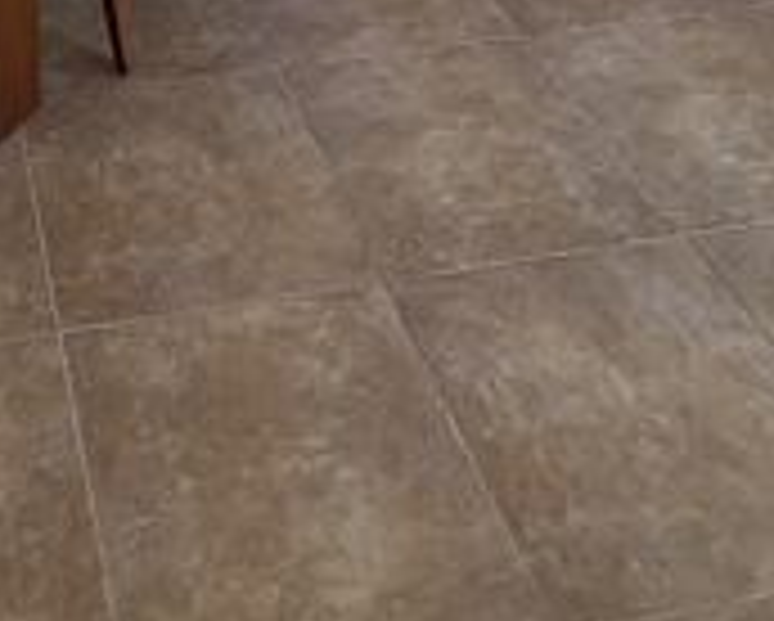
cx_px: 65
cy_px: -482
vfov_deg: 20.1
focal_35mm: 56
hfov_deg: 31.8
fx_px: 1284
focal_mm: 2.22
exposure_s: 1/124
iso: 125
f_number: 2.2
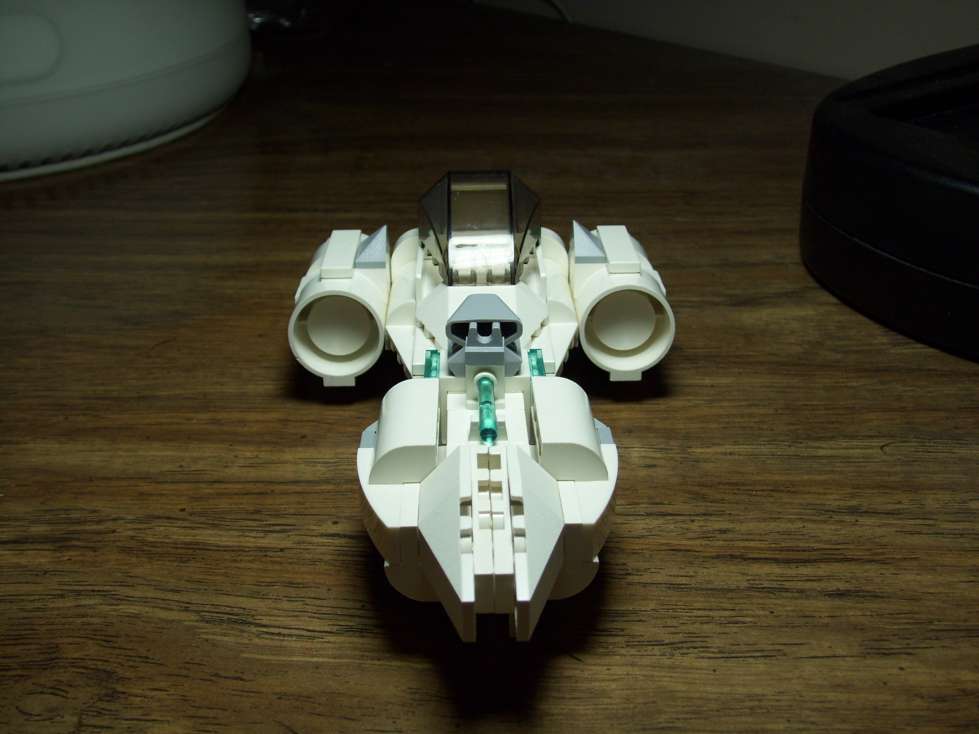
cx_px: 490
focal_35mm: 42
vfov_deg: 34.3
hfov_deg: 44.8
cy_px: 367
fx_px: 1188
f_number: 3.4
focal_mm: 7.1
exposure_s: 1/100
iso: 80
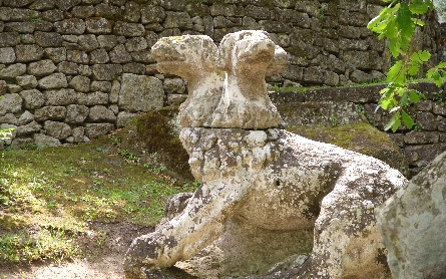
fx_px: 1799
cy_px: 160
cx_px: 224
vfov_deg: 8.9
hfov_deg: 14.1
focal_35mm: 148
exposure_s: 1/148
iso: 100
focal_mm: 28.5
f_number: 3.8
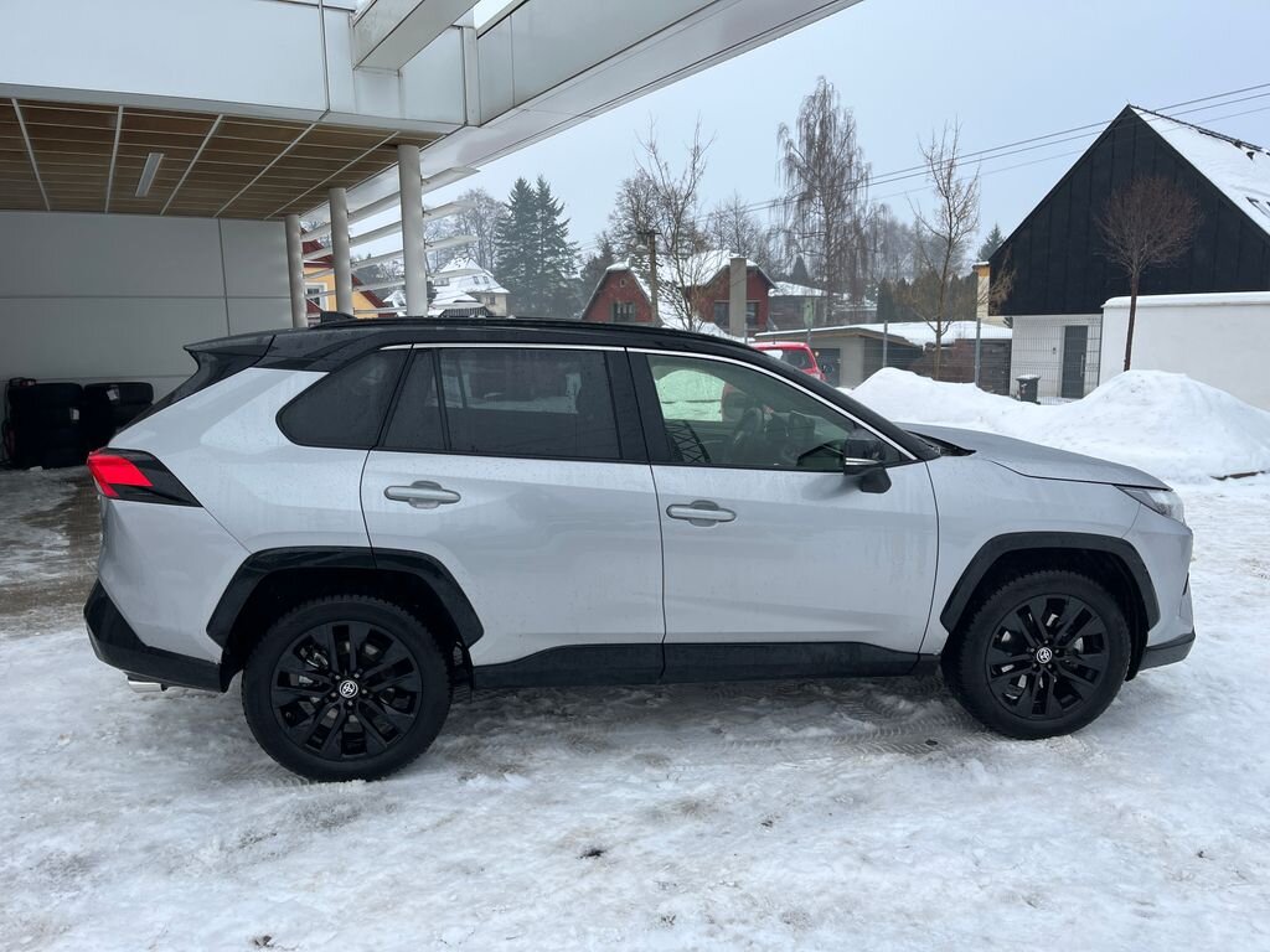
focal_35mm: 26
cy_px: 476
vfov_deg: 53.1
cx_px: 635
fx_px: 954
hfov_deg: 67.3
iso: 50
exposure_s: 1/1151
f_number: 1.6
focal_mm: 5.1
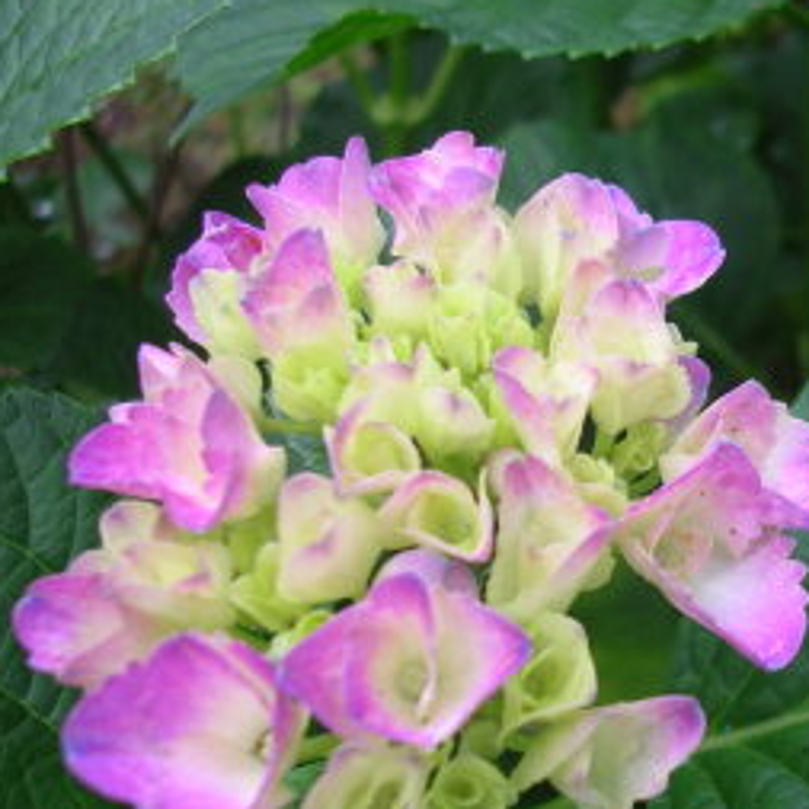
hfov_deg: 27.1
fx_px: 1613
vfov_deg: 27.9
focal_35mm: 61
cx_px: 732
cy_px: 556
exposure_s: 1/43
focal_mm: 5.8
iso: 50
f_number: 2.8
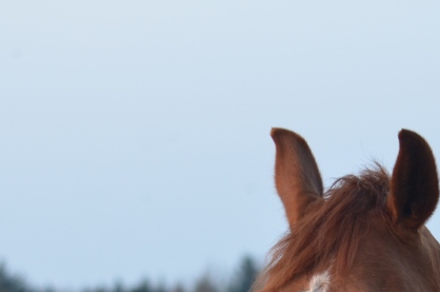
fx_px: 4672
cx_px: 266
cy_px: 362
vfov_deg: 3.6
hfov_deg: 5.4
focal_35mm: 383
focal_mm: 92
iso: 360
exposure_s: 1/125
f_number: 5.6
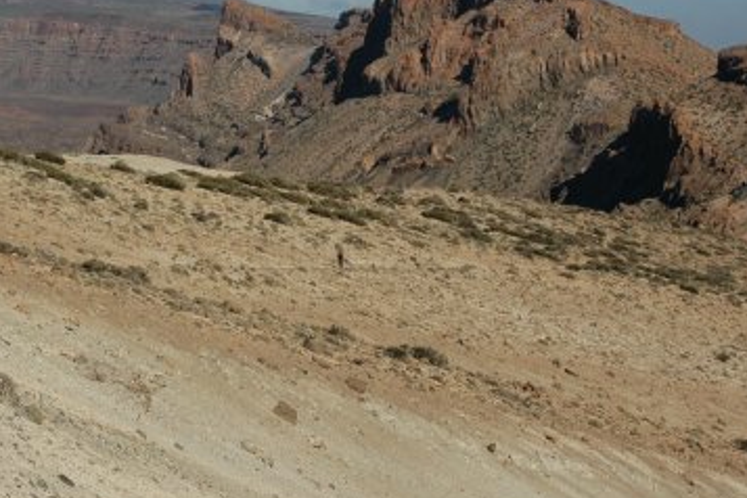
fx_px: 2137
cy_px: 257
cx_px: 213
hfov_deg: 19.7
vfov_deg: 13.3
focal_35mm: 103
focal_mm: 34
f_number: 11
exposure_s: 1/500
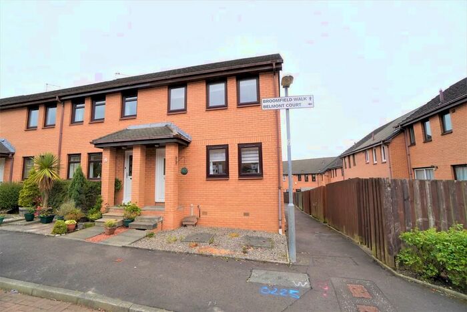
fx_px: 195
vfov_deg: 77.4
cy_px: 156
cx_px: 234
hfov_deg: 100.4
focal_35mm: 15
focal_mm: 10
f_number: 5
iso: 320
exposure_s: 1/1250
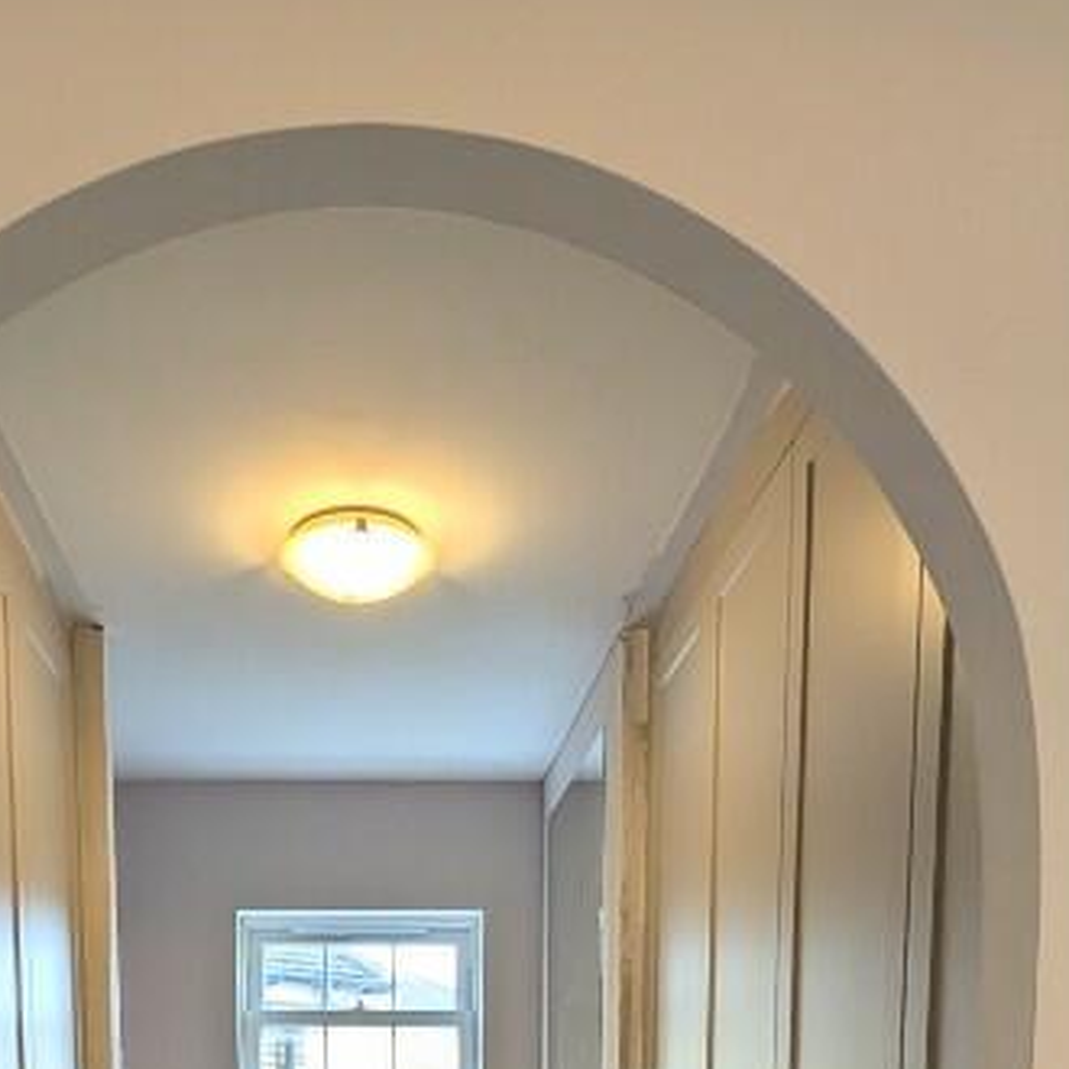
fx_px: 1153
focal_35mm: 33
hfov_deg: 49.2
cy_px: 1270
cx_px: 394
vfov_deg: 37.9
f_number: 1.95
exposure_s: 1/54.2
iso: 67
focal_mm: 2.23
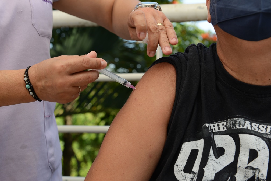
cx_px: 136
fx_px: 422
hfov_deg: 35.6
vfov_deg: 24.2
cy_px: 90
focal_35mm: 56
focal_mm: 56
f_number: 6.3
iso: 125
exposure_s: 1/160
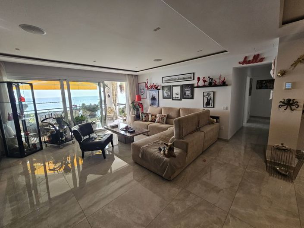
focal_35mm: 13
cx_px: 152
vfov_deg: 89.9
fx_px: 114
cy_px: 114
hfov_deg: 106.2
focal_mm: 2.2
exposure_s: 1/190
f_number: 2.2
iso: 200
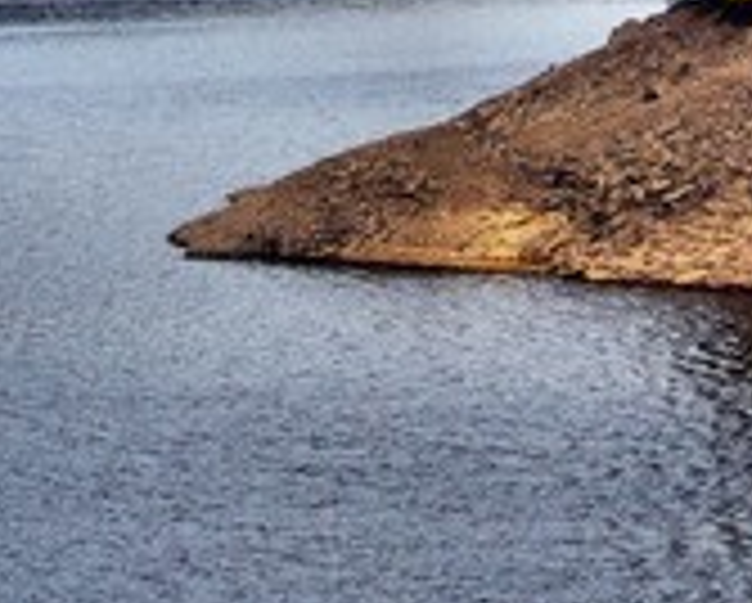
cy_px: -742
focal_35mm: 303
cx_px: 684
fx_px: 6752
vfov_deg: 5.0
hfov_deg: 6.4
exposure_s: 1/500
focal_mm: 32
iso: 400
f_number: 11
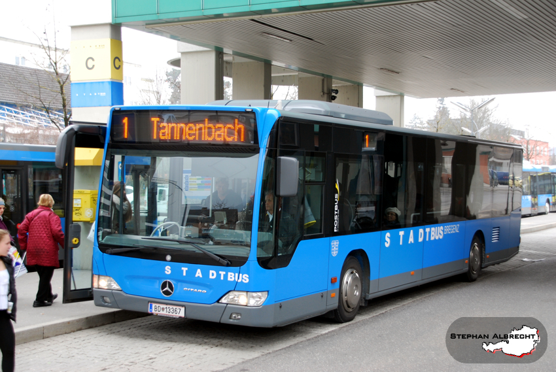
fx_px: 1021
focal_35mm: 66
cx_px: 278
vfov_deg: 20.7
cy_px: 186
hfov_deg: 30.5
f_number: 4.8
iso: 200
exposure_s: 1/60
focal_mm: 44
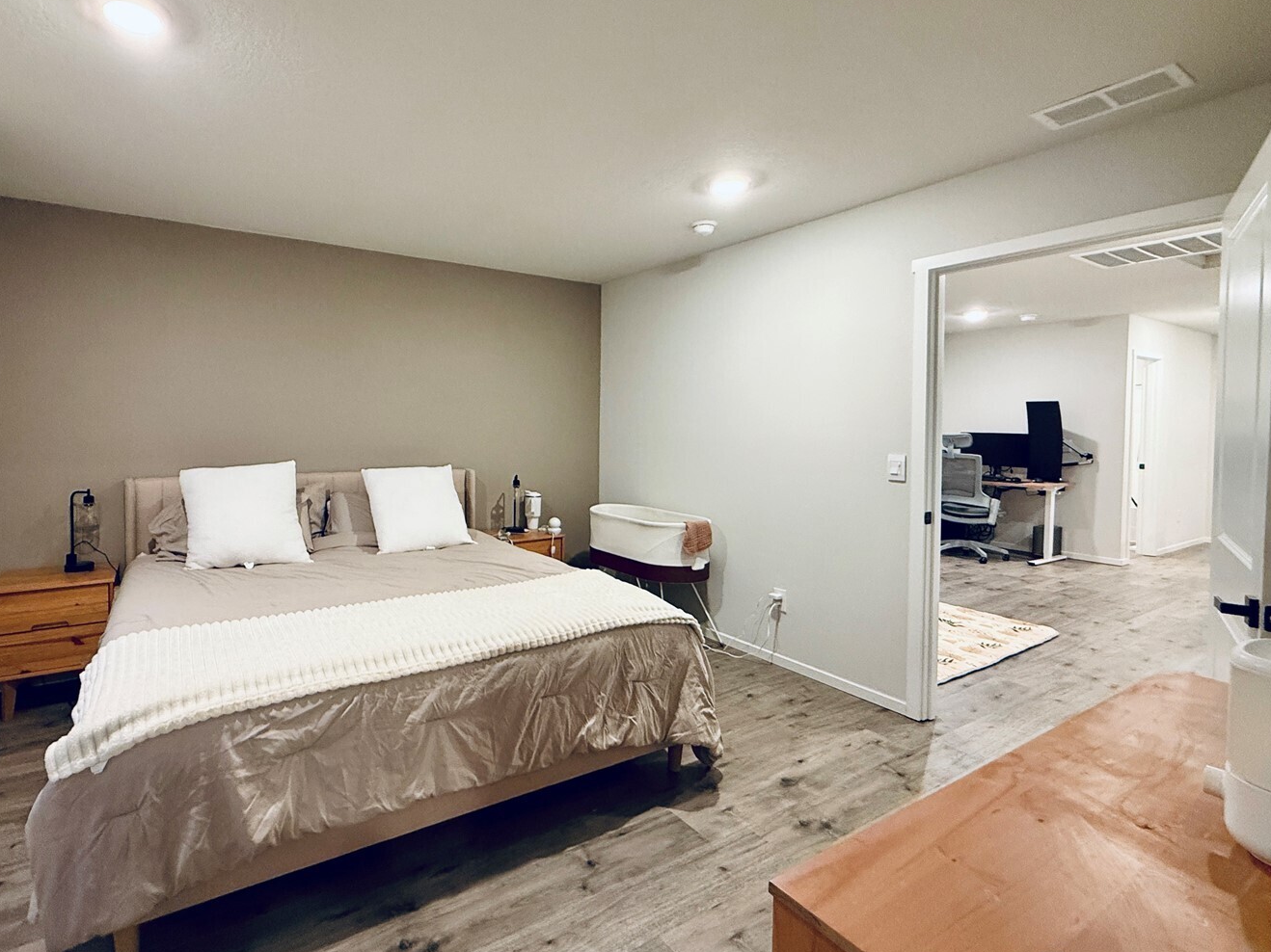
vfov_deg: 74.6
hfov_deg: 89.8
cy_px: 440
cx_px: 504
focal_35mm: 17
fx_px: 624
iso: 400
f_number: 2.2
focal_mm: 2.22
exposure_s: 1/60
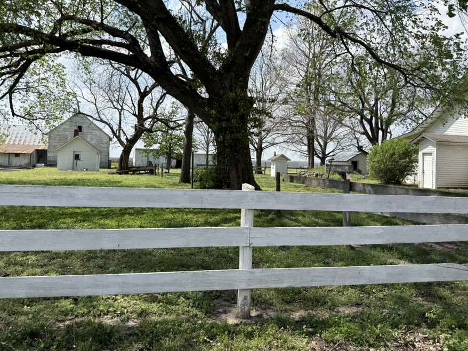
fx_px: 378
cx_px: 218
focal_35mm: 28
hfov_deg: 63.4
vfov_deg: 49.6
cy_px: 154
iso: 80
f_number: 1.78
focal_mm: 6.76
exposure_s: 1/3953
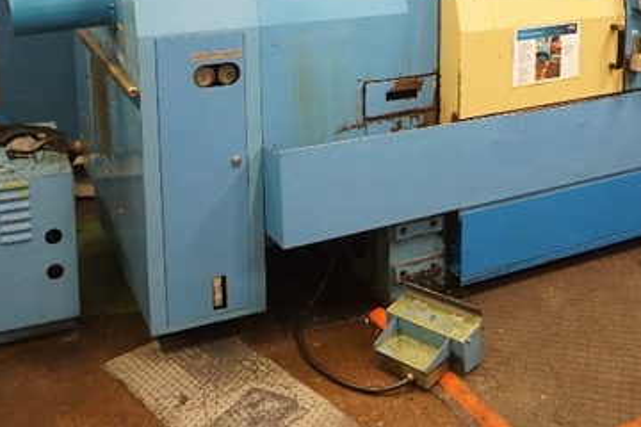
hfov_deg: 40.6
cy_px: 2
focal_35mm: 48
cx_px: 427
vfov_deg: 26.6
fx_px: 855
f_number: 3.5
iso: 2000
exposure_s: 1/160
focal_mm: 16
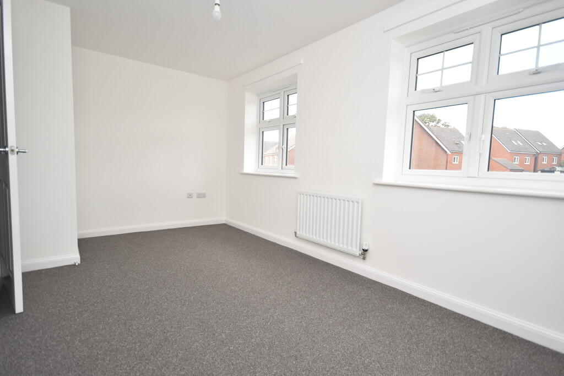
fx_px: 282
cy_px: 188
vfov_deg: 67.4
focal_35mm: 18
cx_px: 282
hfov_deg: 90.0
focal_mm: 12
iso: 400
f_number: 5
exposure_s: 1/200
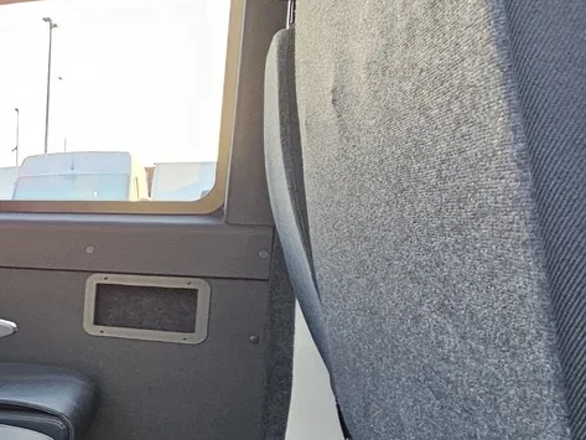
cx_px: -306
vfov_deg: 32.6
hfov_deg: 27.8
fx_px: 745
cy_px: 290
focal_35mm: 44
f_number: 2.2
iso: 200
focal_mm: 2.2
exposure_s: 1/83.9
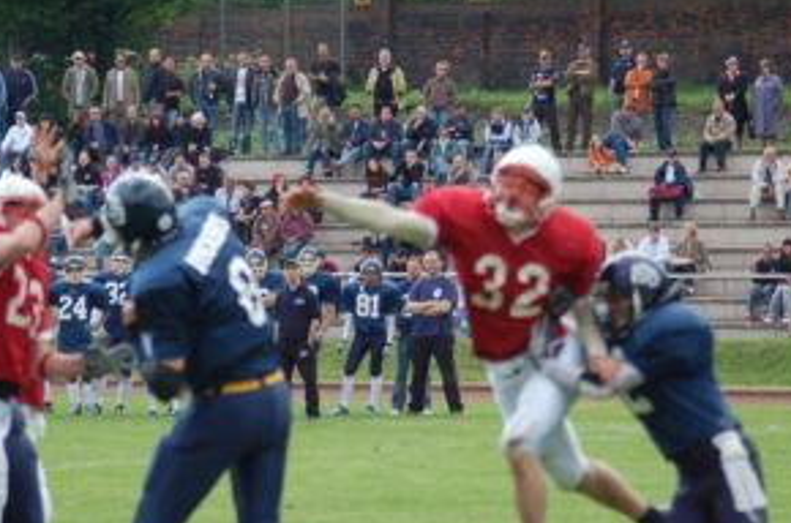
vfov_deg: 5.3
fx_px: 5656
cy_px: 398
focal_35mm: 258
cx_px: 356
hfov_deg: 8.0
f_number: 4.2
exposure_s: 1/1000
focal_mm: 110
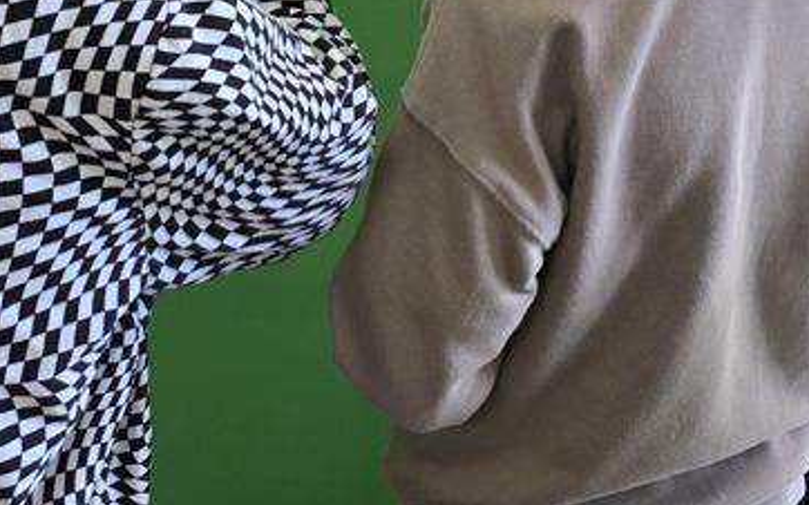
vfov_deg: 17.3
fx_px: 1521
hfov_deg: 29.8
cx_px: 389
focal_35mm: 69
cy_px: -208
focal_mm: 6.3
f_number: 1.7
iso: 400
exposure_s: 1/120
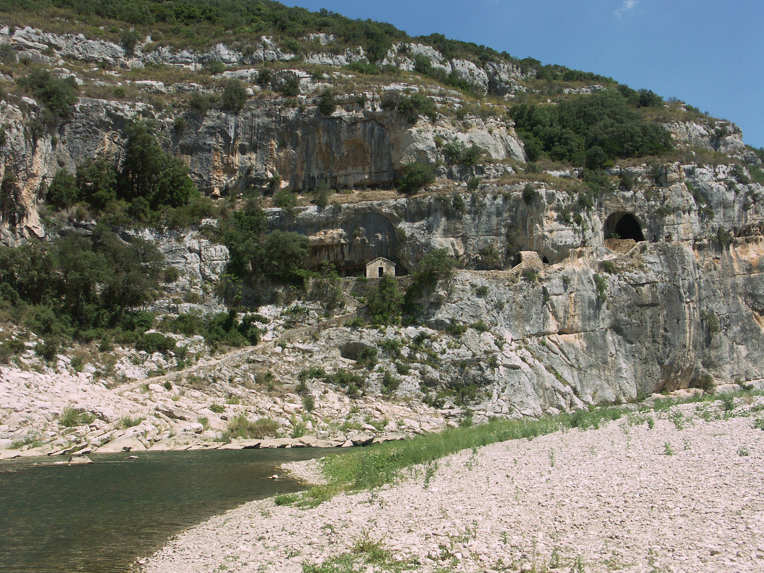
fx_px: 927
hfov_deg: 44.8
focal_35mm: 42
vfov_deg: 34.3
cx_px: 382
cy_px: 286
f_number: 3.5
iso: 100
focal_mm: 10.77
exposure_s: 1/2000
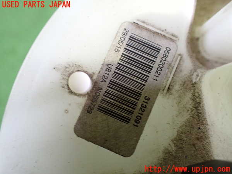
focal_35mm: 30
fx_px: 201
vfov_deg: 46.8
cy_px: 87
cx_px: 116
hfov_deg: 60.0
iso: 800
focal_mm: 5.4
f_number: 2.3
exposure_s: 1/30
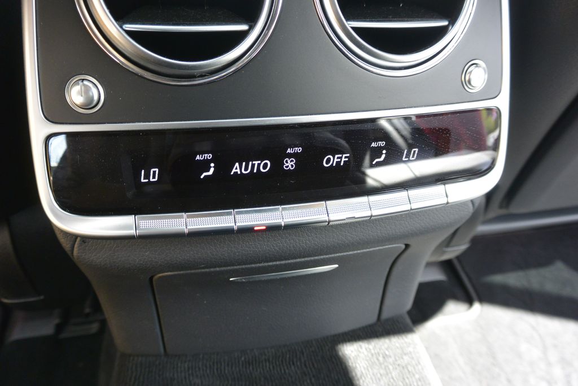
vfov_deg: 47.9
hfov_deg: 67.4
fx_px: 434
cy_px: 193
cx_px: 289
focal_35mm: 27
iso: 400
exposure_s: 1/125
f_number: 3.5
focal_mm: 10
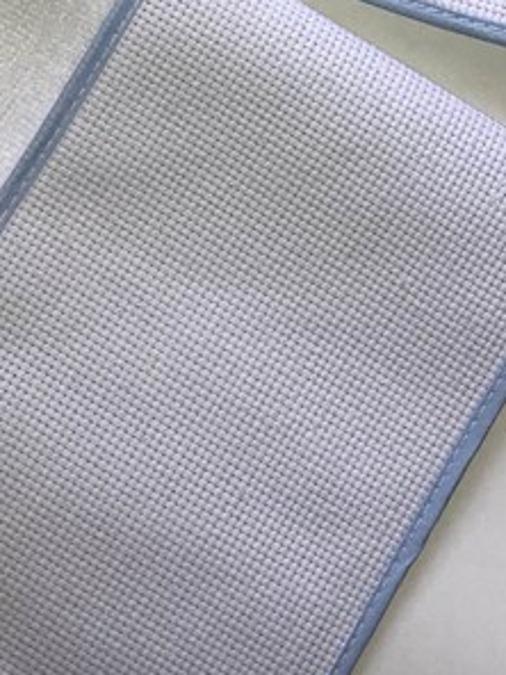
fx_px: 1968
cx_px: 180
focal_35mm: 101
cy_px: -133
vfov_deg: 18.4
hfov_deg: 14.6
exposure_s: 1/186
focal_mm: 3.99
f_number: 1.8
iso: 20
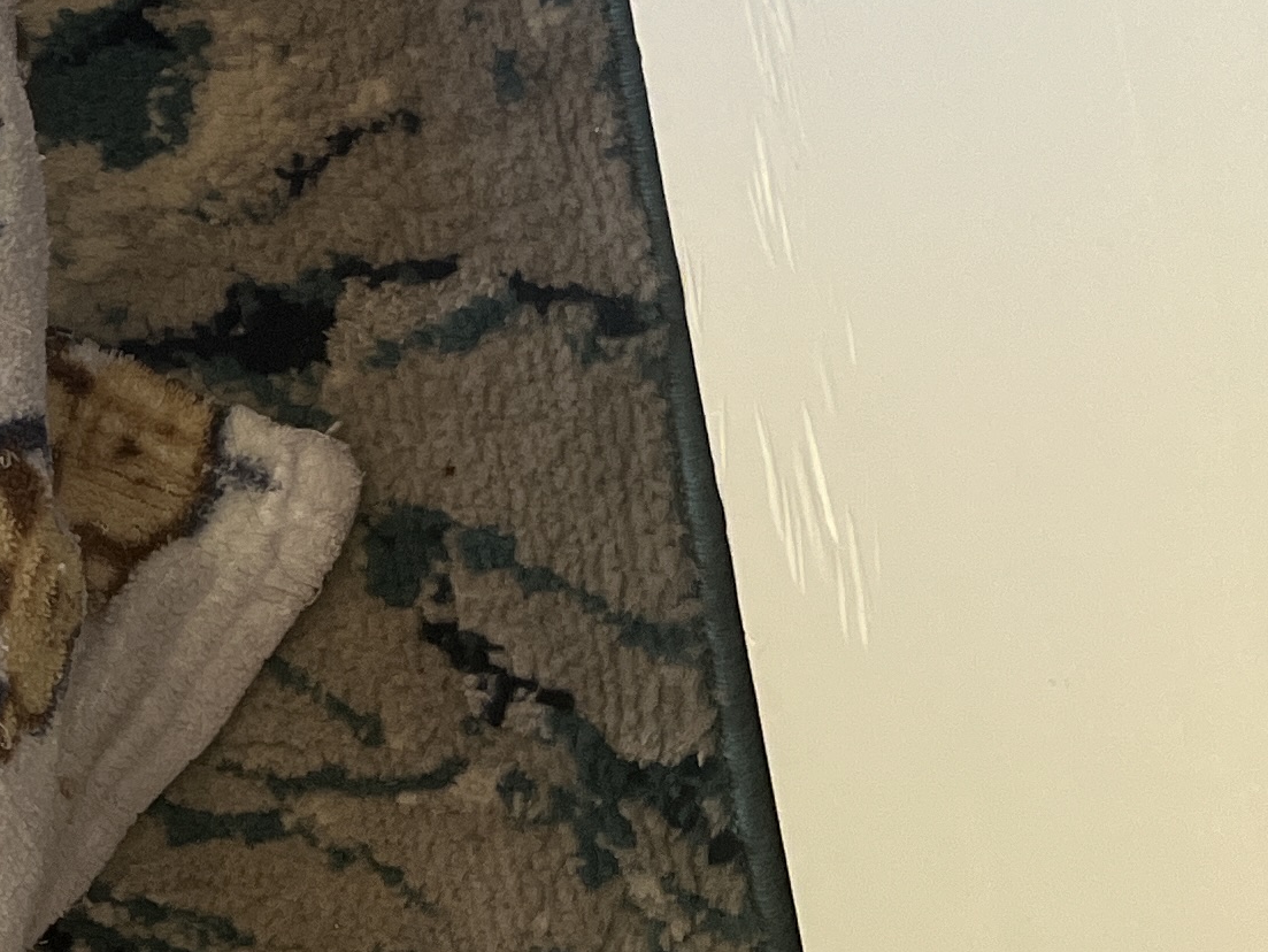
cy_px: 16
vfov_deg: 15.3
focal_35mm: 95
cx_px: -939
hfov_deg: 17.3
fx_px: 3481
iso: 125
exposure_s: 1/115
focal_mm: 5.7
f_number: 1.5
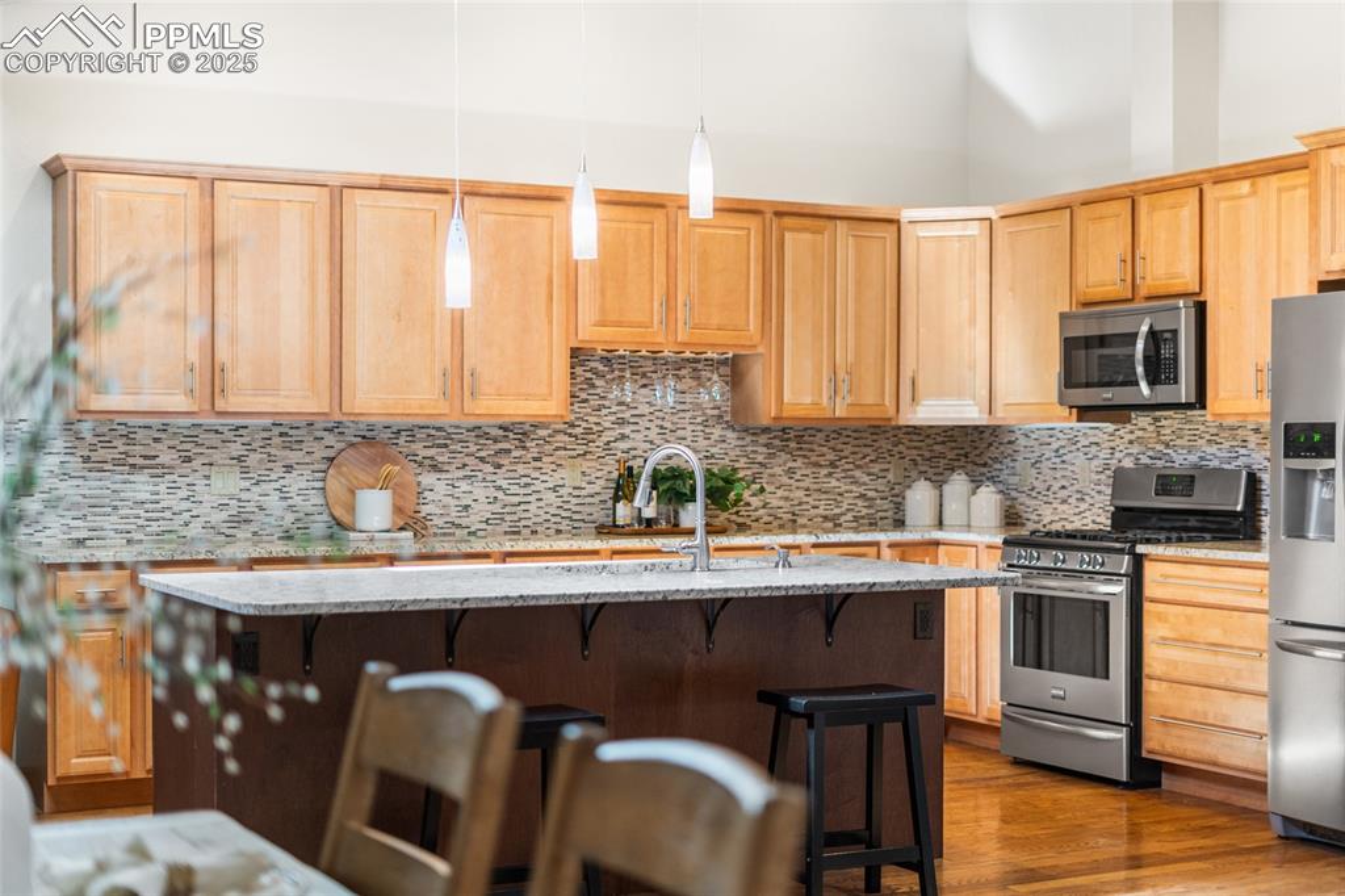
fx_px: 1867
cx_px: 672
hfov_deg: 39.6
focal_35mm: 50
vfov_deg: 27.0
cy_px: 448
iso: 640
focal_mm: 50
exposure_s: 1/160
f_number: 1.8
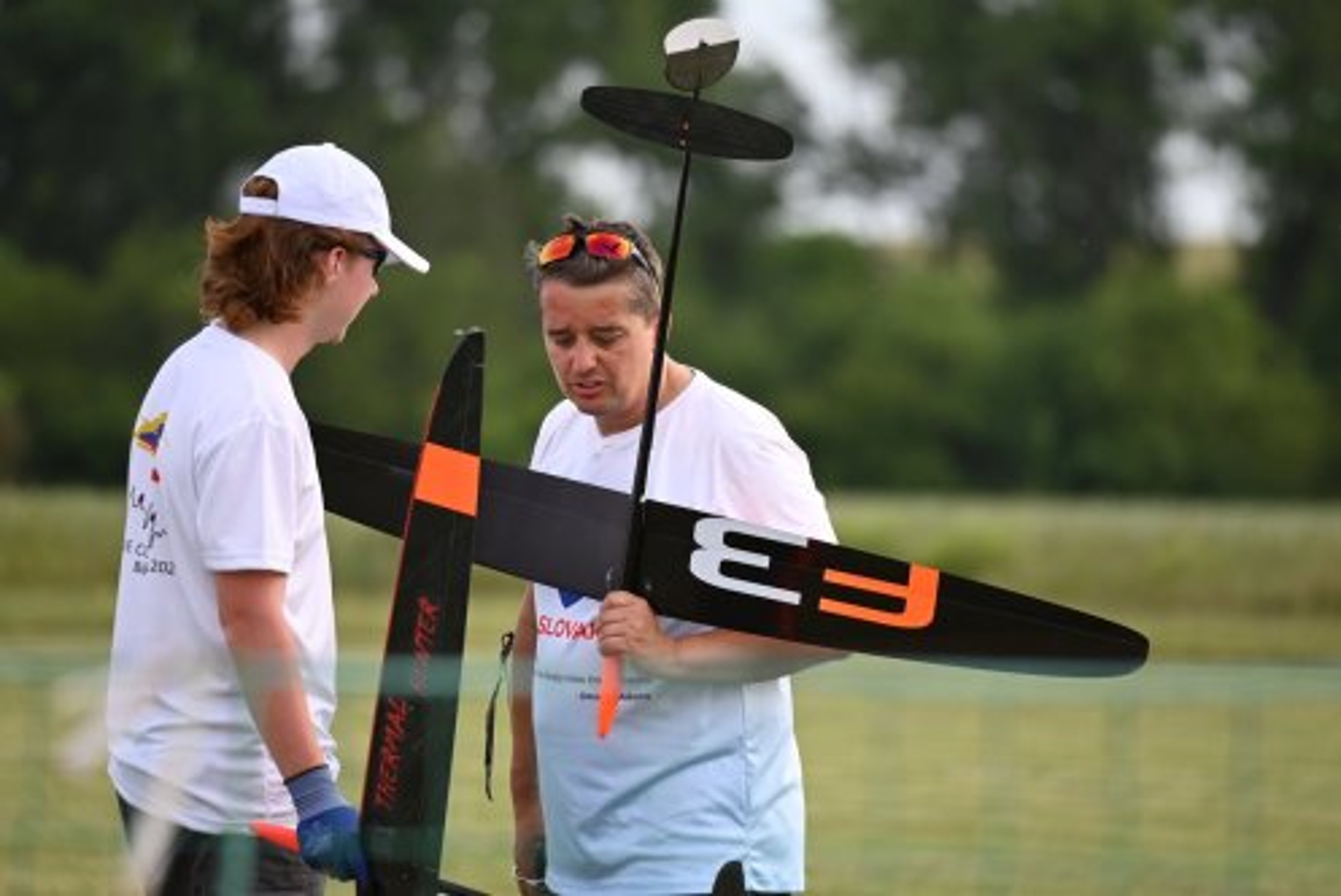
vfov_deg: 3.4
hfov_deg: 5.2
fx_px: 14908
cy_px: 448
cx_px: 670
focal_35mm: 400
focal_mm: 400
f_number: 6.3
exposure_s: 1/800
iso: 640
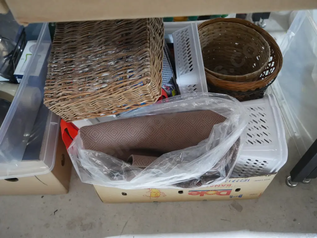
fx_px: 293
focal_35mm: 32
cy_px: 119
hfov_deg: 56.8
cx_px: 158
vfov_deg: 44.2
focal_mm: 16
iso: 3200
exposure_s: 1/60
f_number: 3.6
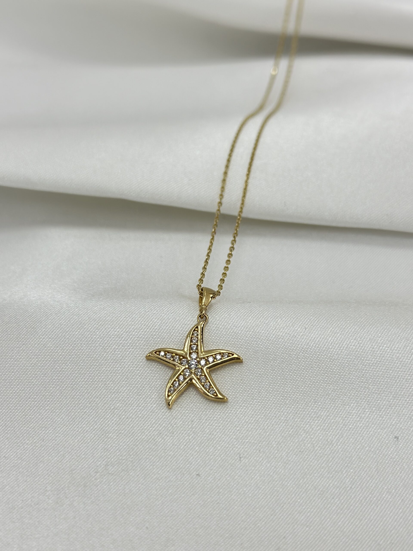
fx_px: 764
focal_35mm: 48
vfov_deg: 39.7
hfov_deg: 30.3
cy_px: 276
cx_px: 206
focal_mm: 6.86
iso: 80
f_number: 1.78
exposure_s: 1/344
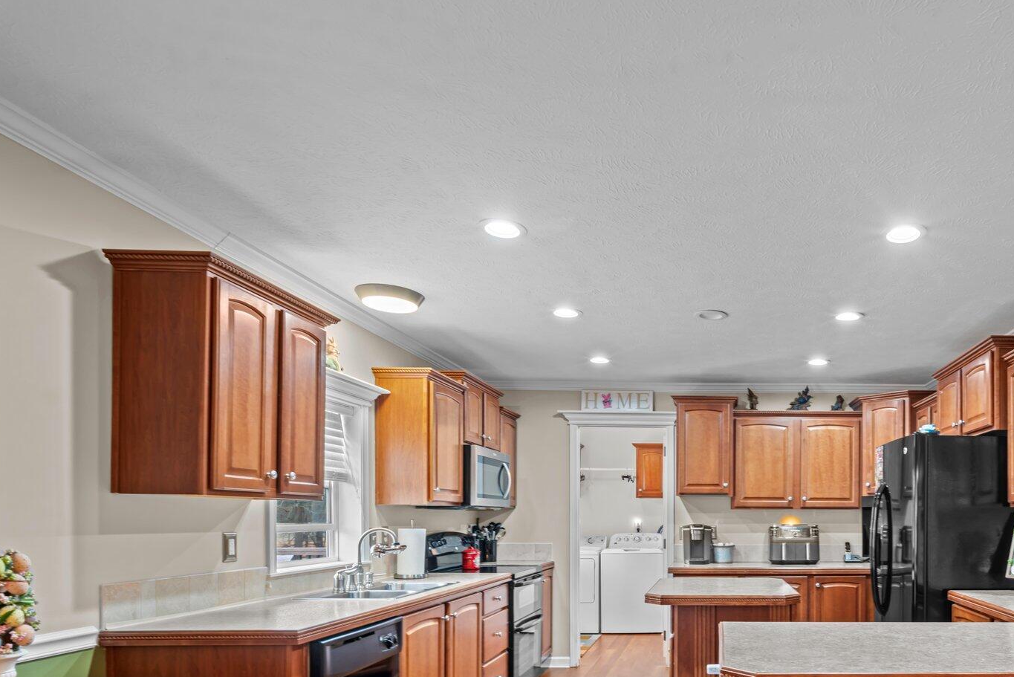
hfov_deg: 69.7
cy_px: 499
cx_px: 738
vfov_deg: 51.1
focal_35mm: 24
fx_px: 676
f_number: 8
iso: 250
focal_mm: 16
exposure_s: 2
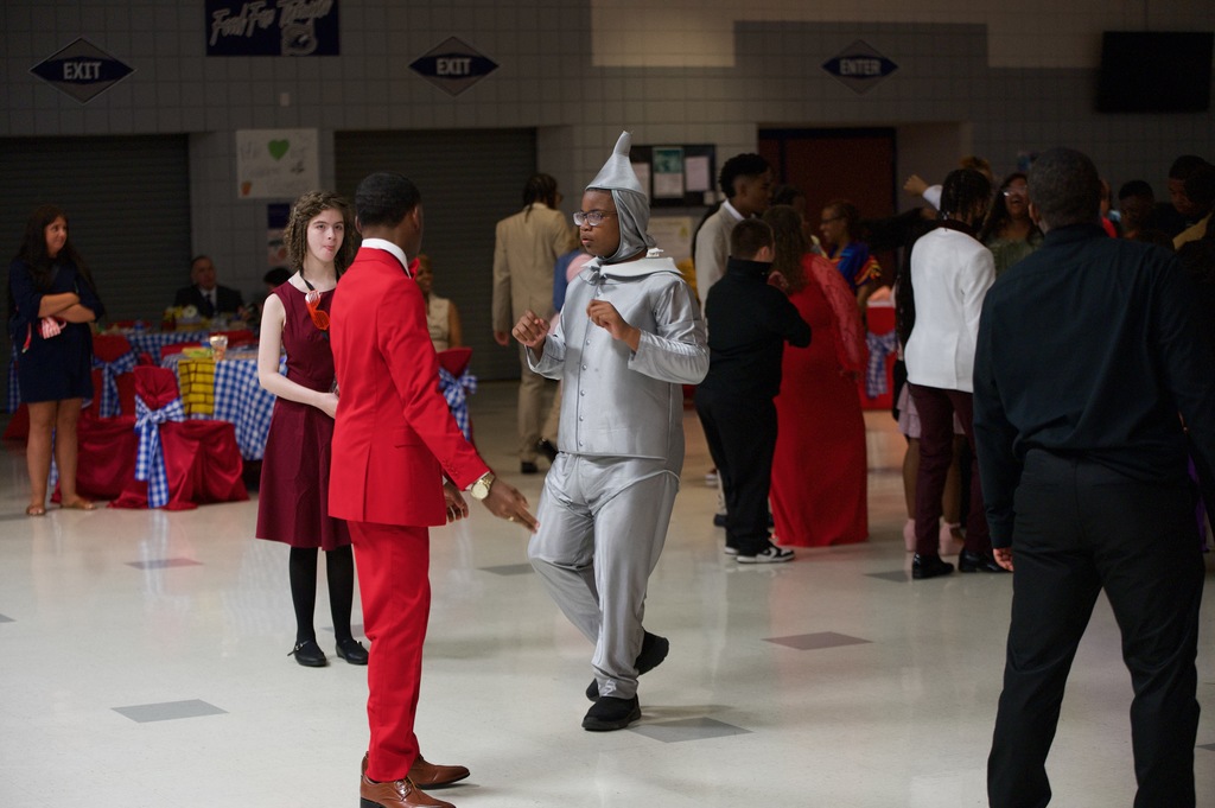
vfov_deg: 16.6
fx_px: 2765
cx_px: 608
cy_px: 404
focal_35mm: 82
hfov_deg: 24.8
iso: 4000
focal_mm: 82
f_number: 2.8
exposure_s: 1/250
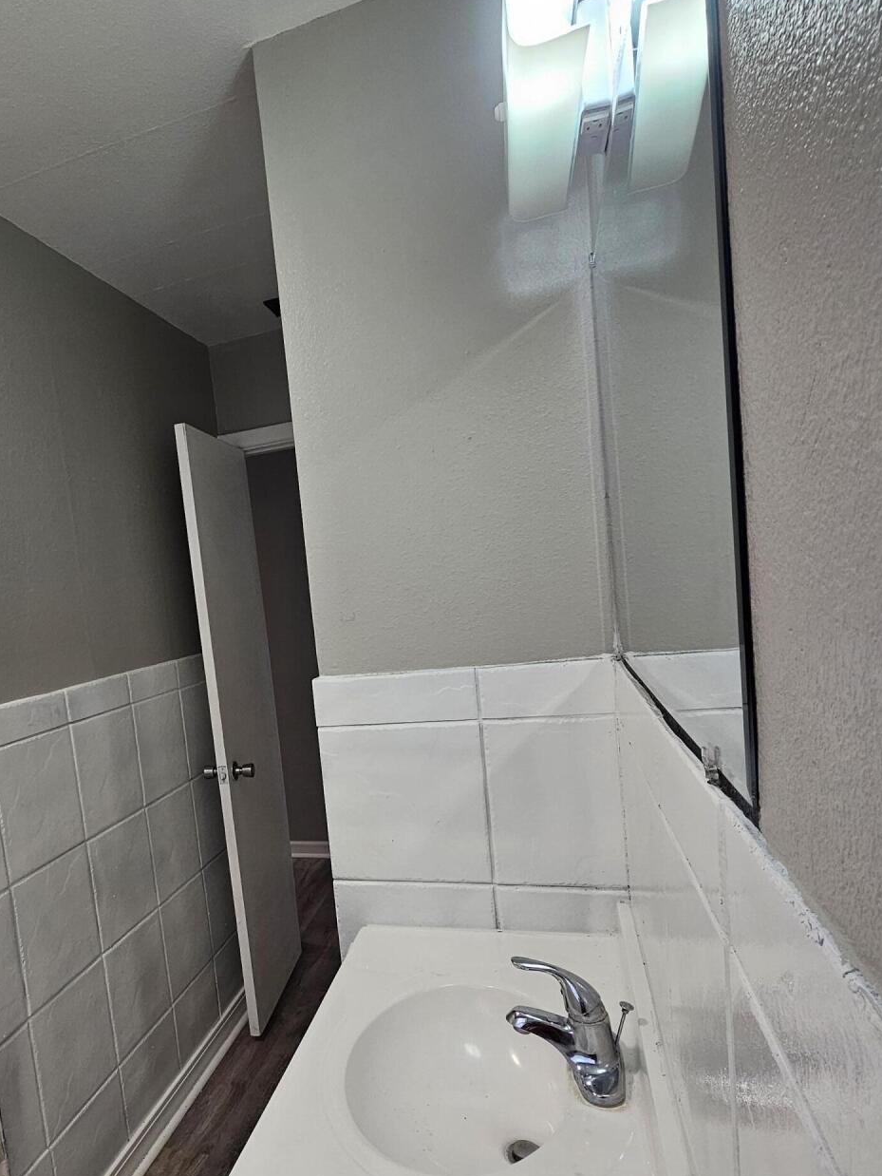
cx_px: 253
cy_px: 680
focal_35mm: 21
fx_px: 713
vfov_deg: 78.4
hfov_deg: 61.0
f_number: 2.2
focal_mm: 2.2
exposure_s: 1/60
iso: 125
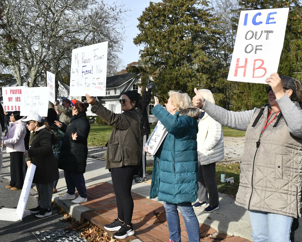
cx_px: 169
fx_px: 331
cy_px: 121
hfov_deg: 49.0
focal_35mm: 37
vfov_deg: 40.1
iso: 1000
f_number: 13
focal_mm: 32
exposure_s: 1/640
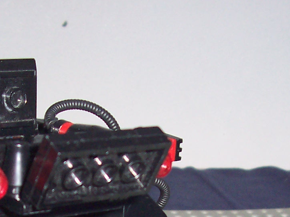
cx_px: 105
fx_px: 871
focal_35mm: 104
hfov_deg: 18.9
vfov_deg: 13.6
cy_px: 293
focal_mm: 5.6
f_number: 2.8
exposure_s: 1/60
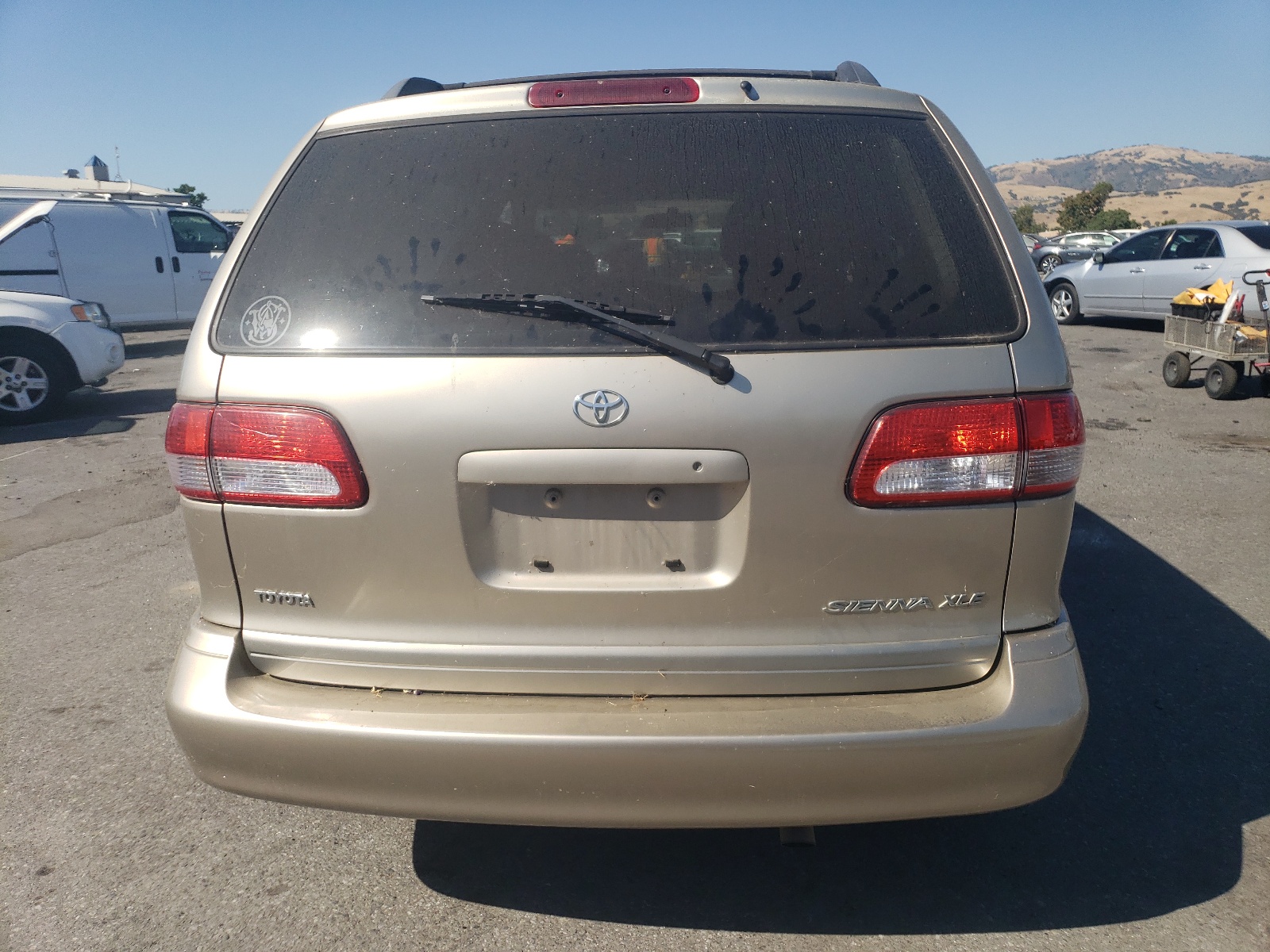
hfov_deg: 67.3
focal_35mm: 26
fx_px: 954
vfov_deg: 53.1
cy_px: 476
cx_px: 635
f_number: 1.5
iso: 50
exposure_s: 1/3333
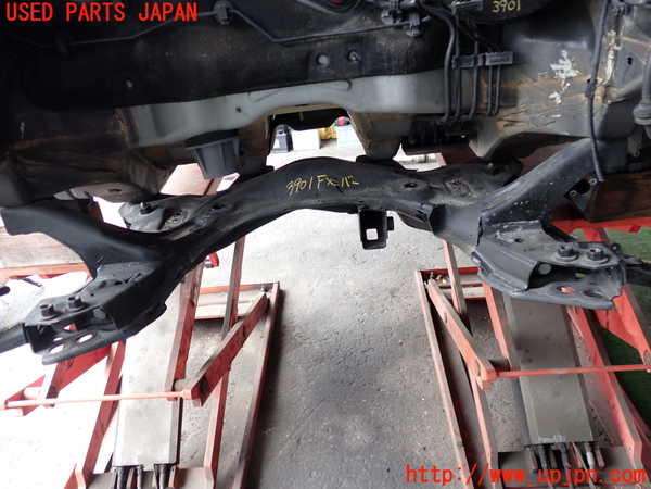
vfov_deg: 46.8
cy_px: 244
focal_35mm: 30
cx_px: 326
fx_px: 564
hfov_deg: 60.0
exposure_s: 1/60
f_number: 2.3
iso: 200
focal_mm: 5.4
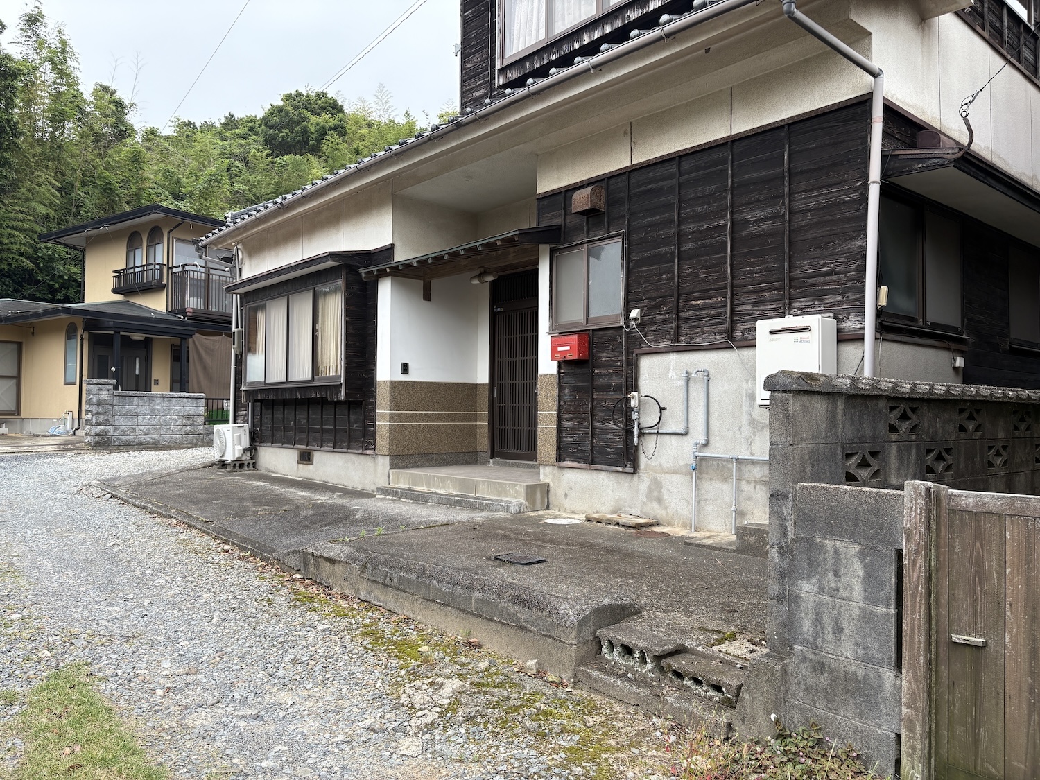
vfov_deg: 53.1
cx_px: 520
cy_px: 390
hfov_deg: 67.3
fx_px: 781
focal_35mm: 26
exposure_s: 1/731
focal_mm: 5.96
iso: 64
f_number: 1.6
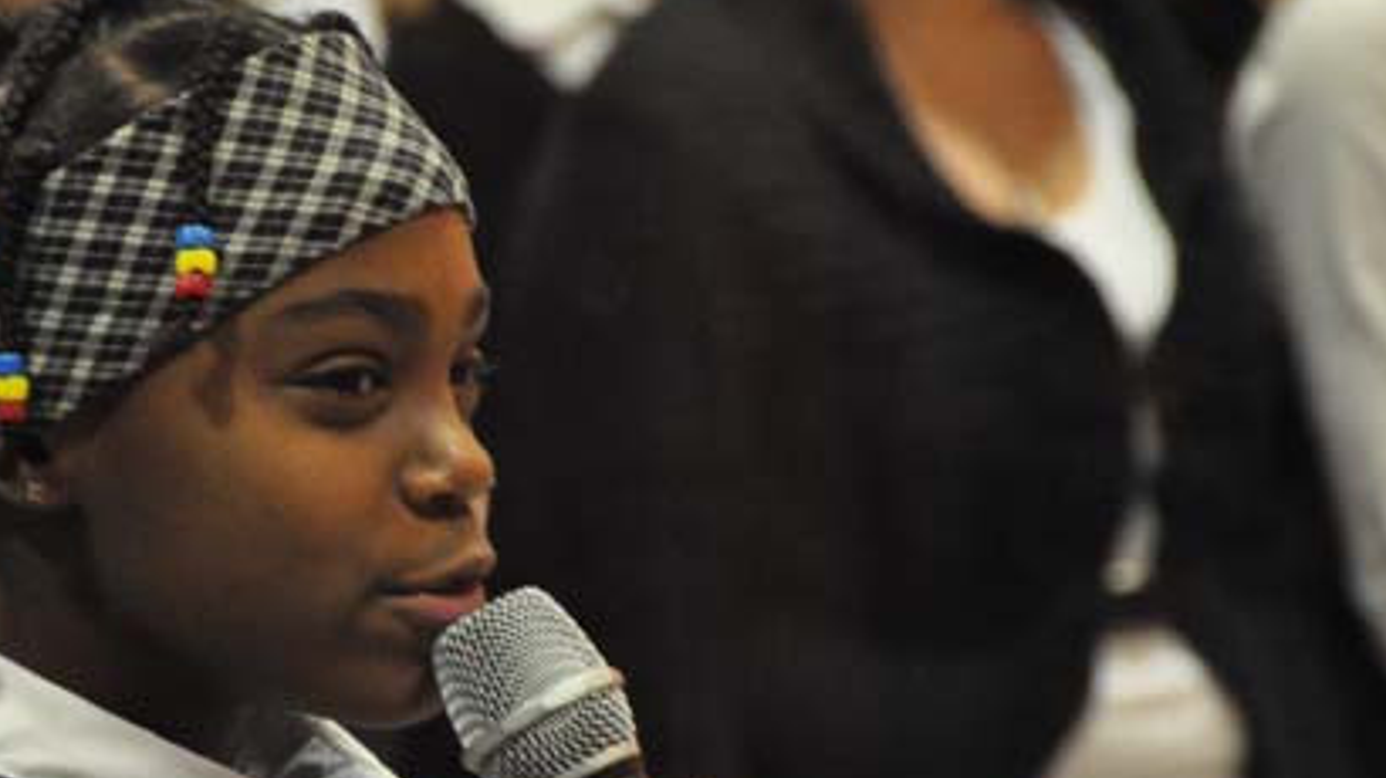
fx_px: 12671
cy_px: 584
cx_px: 433
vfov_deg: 3.5
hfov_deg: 6.3
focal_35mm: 345
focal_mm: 150
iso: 3200
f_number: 5.6
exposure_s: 1/30
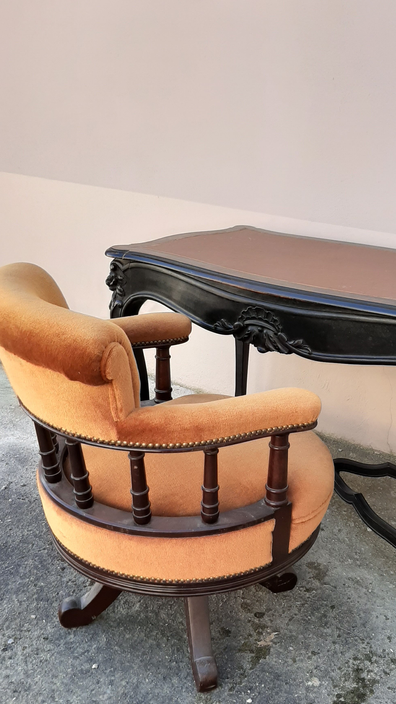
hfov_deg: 35.2
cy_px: 392
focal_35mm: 33
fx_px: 616
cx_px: 274
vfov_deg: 59.3
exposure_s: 1/342
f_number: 1.7
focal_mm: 3.93
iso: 40
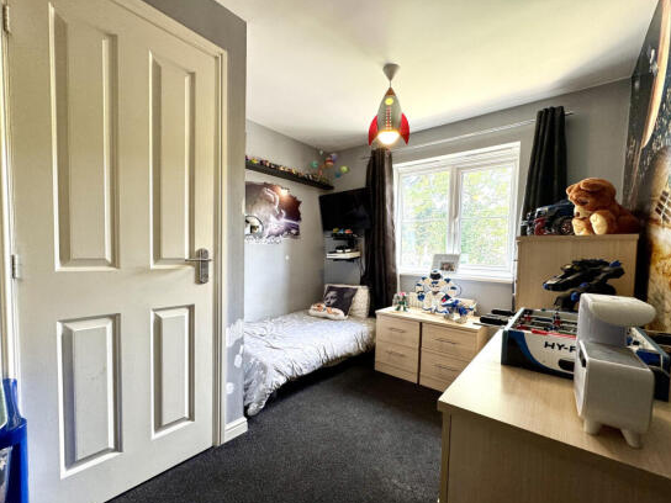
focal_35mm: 15
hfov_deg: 98.2
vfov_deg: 81.7
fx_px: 291
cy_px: 267
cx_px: 327
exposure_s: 1/100
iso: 160
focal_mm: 2.22
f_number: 2.2
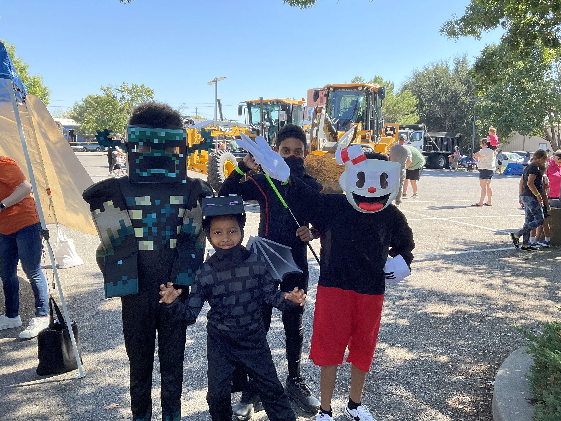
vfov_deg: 48.2
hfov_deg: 61.7
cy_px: 210
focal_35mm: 29
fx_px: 470
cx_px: 280
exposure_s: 1/529
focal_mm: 3
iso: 16
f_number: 1.8
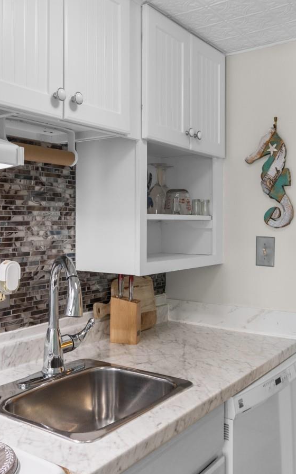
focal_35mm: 35
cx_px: 125
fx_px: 452
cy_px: 220
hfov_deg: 36.2
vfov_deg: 55.3
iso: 100
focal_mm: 13
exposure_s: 1.6
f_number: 5
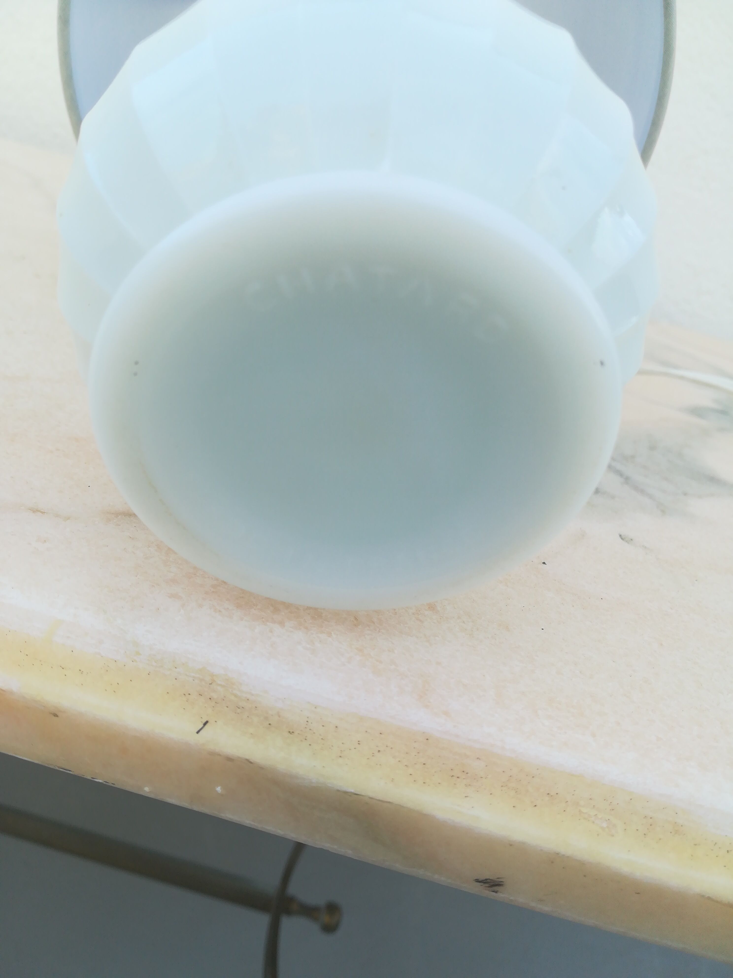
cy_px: 489
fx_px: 734
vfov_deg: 67.3
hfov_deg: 53.1
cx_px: 366
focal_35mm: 26
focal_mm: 3.83
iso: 50
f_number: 2.2
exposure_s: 1/115
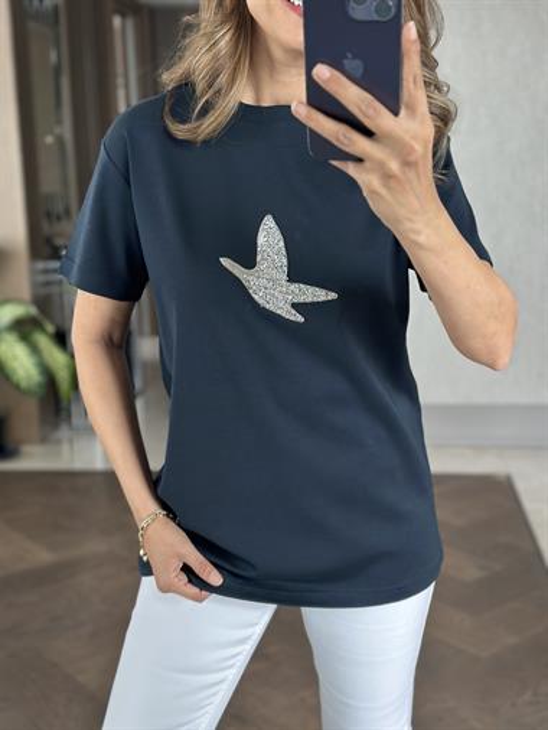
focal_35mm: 48
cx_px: 274
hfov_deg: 30.3
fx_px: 1012
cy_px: 365
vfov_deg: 39.6
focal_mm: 6.86
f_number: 1.78
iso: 320
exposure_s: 1/60
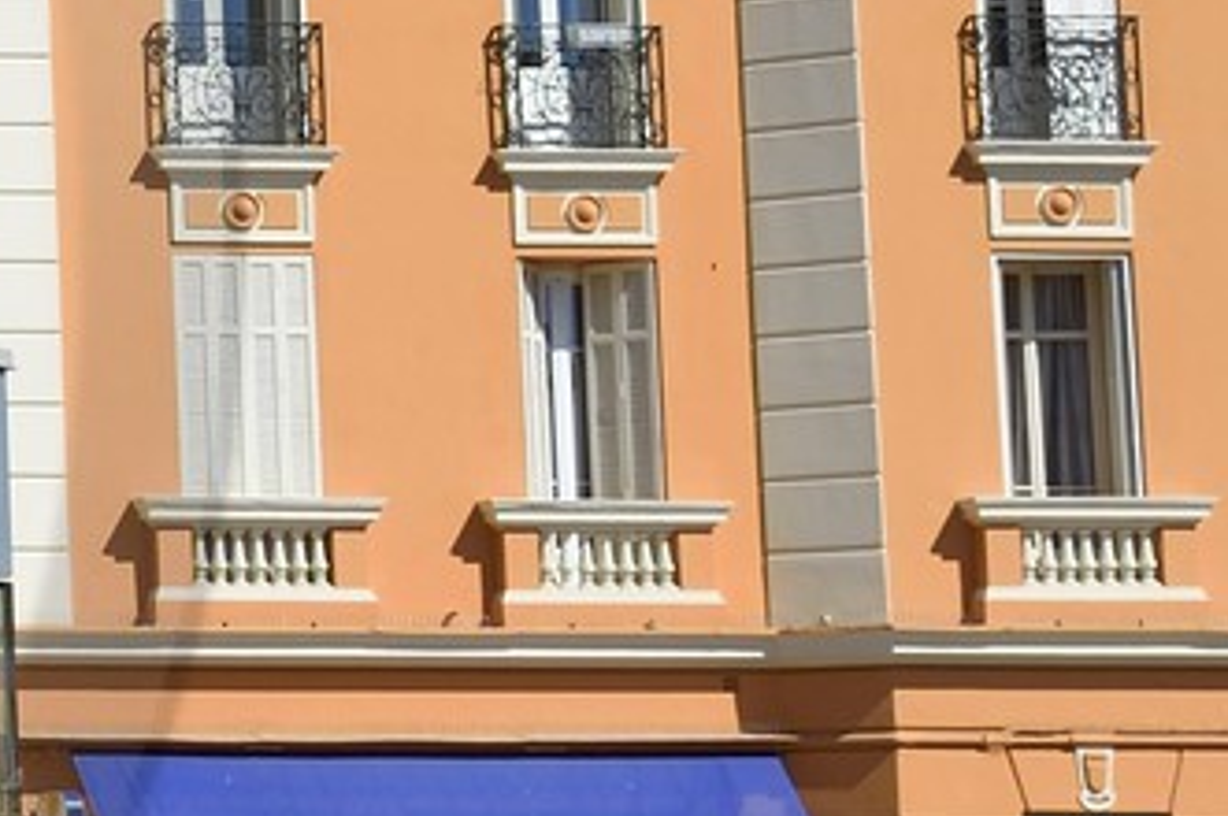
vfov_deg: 9.1
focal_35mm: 150
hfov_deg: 12.0
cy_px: 249
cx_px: -1310
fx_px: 5112
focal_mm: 31
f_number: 13
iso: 200
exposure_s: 1/250
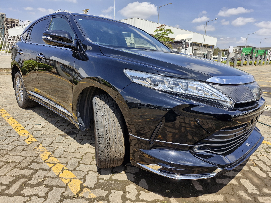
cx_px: 136
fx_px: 180
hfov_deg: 73.9
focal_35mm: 23
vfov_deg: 58.9
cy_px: 102
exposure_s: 1/992
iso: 50
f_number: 1.8
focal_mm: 5.54
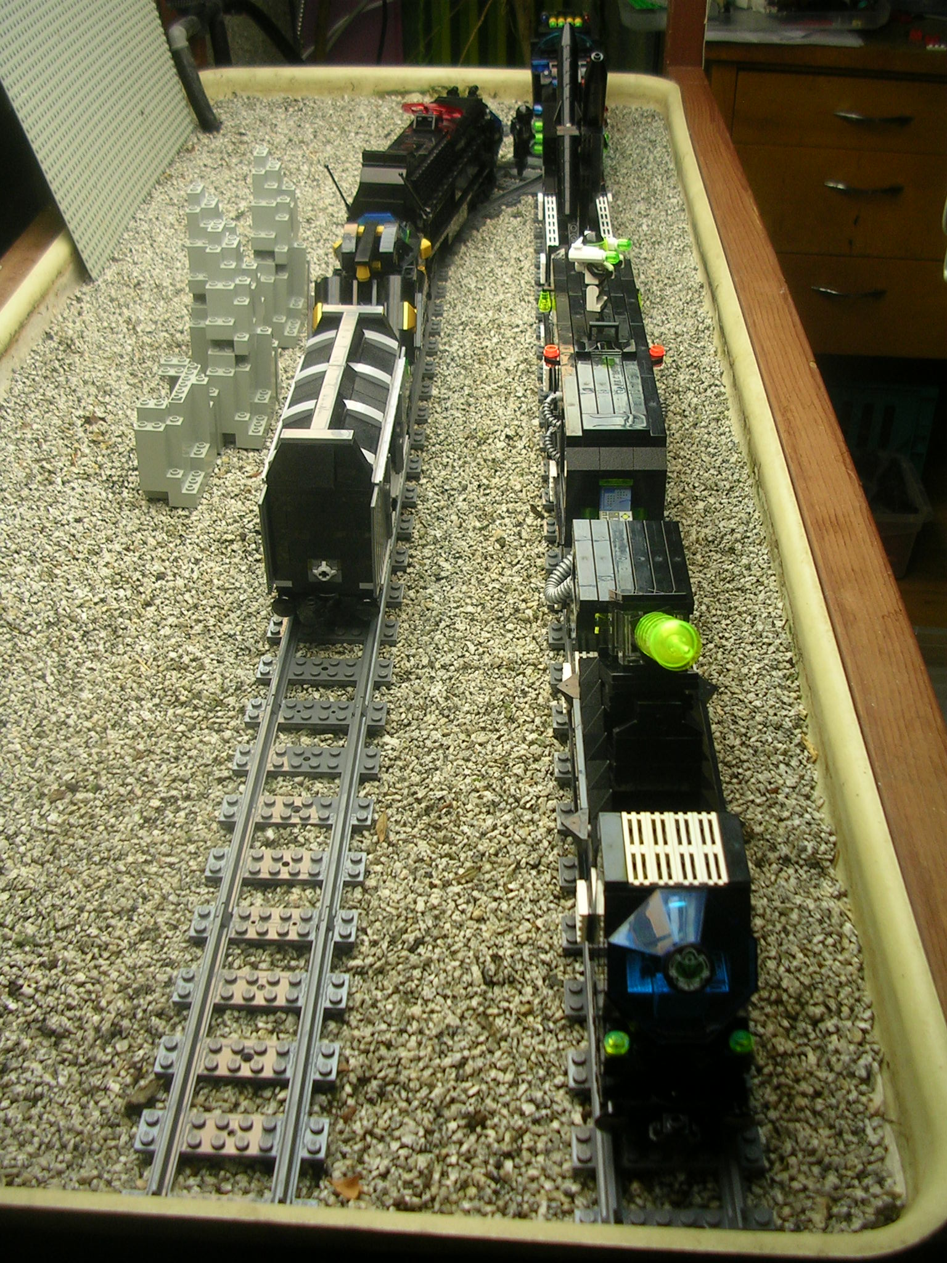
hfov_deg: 37.7
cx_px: 474
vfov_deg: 49.0
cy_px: 632
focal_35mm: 38
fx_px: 1386
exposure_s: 1/134
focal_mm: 5.8
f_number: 2.8
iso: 50
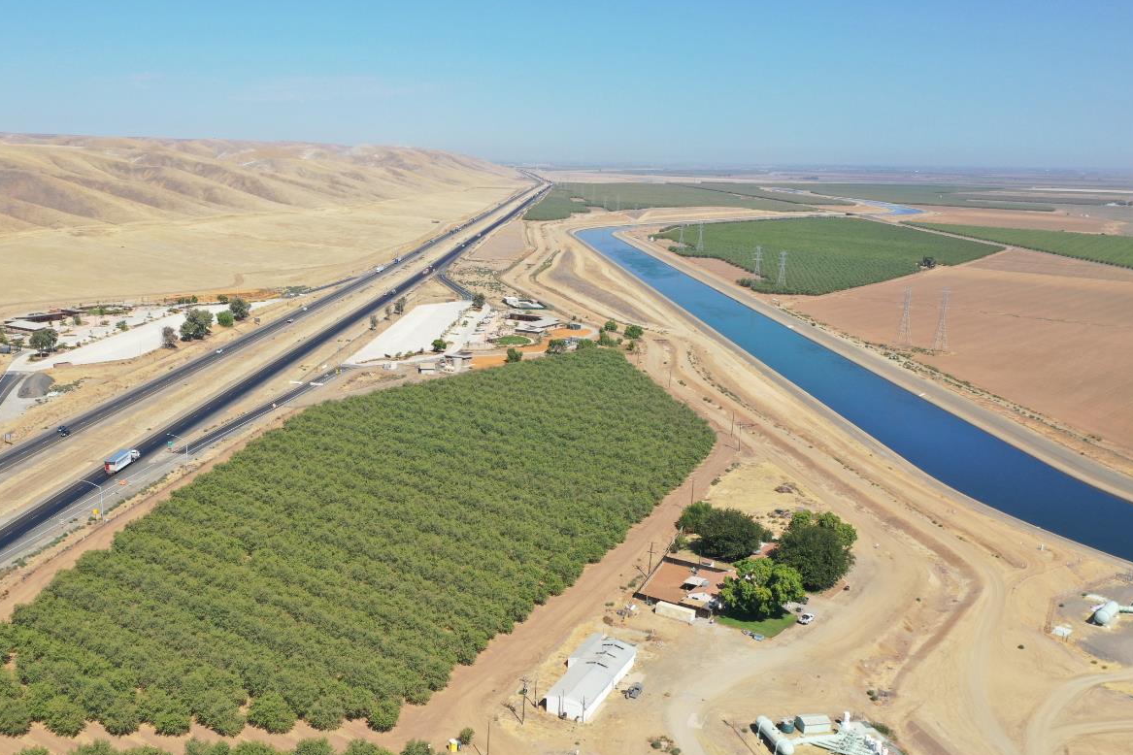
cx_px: 428
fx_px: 1133
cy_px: 476
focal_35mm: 36
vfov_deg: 36.6
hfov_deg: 52.6
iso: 100
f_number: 5.6
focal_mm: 10.26
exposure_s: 1/500
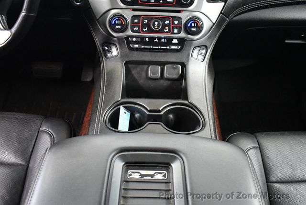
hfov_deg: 53.1
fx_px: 306
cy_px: 102
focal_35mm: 36
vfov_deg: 36.9
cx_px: 153
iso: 5600
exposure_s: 1/60
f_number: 3.5
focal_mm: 18
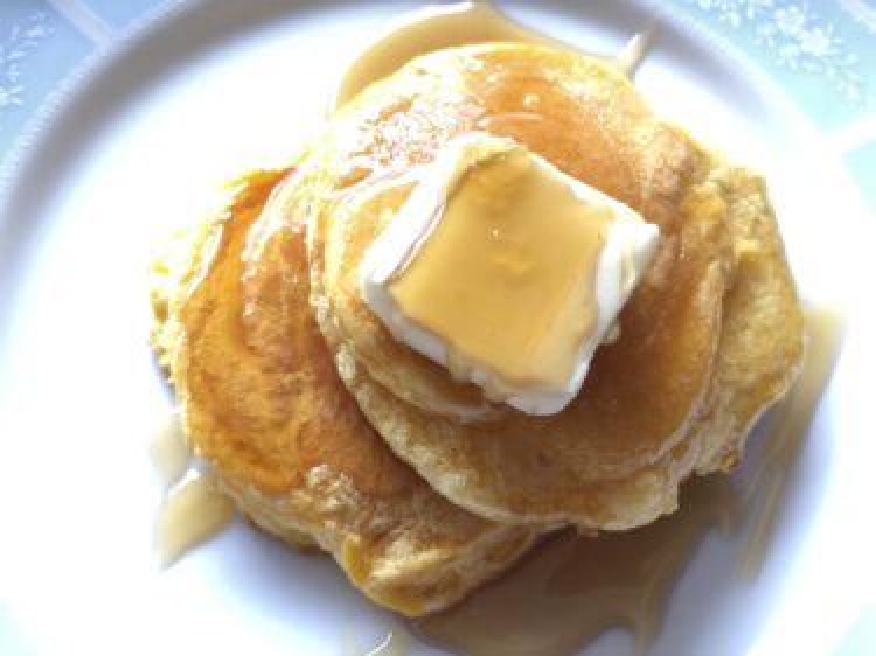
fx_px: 708
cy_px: 328
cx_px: 438
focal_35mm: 28
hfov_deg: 63.5
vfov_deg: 49.7
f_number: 1.8
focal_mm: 4
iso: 25
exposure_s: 1/30
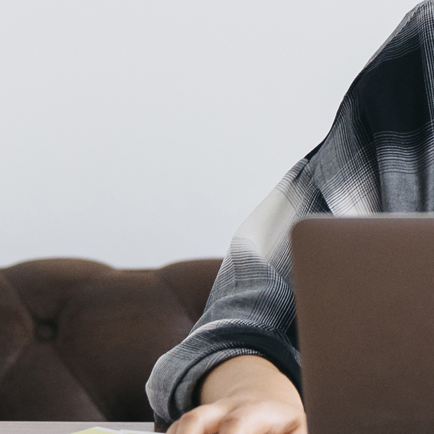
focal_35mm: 262
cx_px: 541
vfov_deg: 6.5
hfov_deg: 6.6
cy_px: -332
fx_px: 3716
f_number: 2.8
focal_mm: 44
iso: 400
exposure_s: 1/40
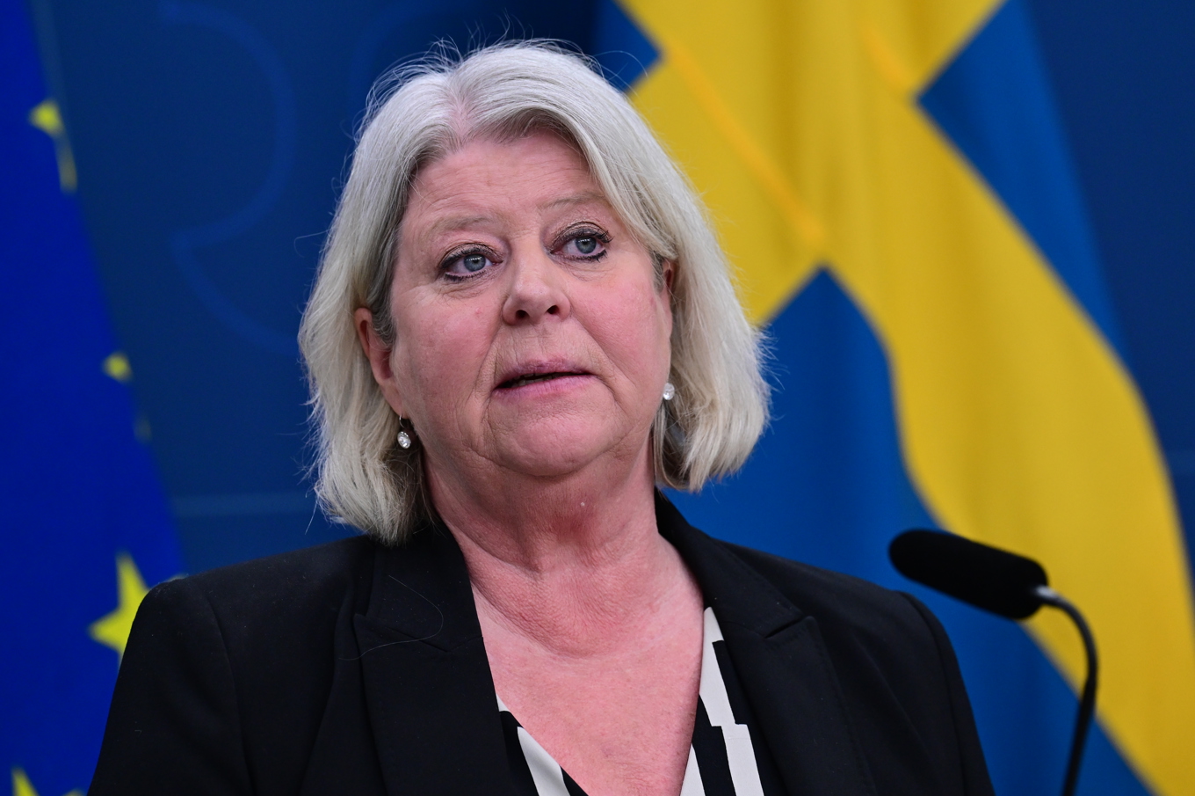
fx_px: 5971
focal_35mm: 180
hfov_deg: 11.4
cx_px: 598
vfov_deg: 7.6
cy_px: 398
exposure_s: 1/400
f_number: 4.5
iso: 2000
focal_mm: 180
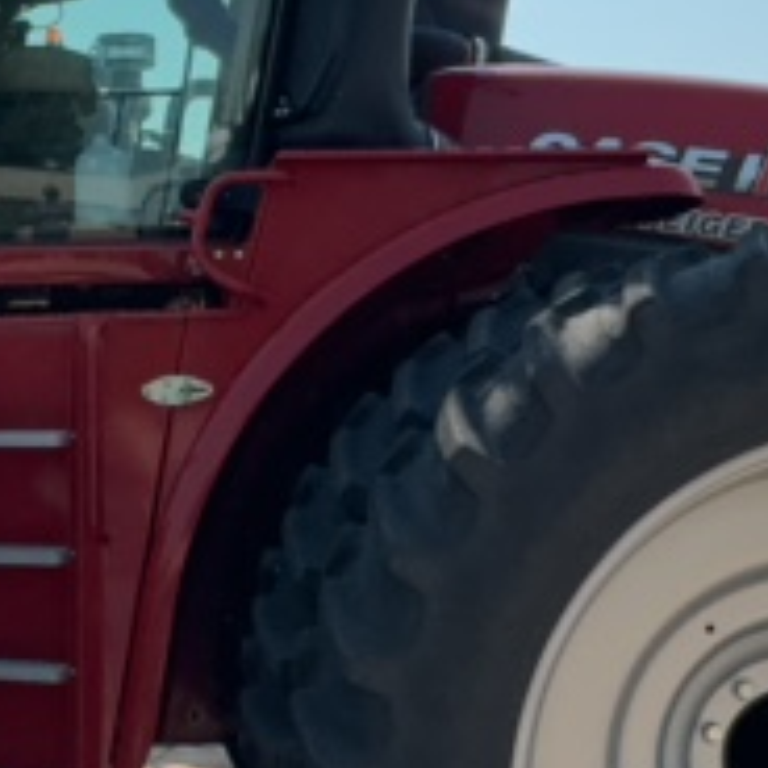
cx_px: 75
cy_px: 459
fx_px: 1732
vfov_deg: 25.0
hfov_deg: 24.3
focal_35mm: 69
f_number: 2.2
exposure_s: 1/1770
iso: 40
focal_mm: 2.22
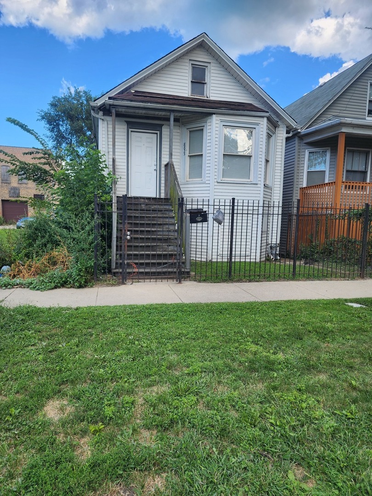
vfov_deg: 73.9
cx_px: 186
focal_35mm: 23
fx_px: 330
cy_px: 248
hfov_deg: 58.9
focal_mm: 6.4
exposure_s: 1/234
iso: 12
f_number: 1.8
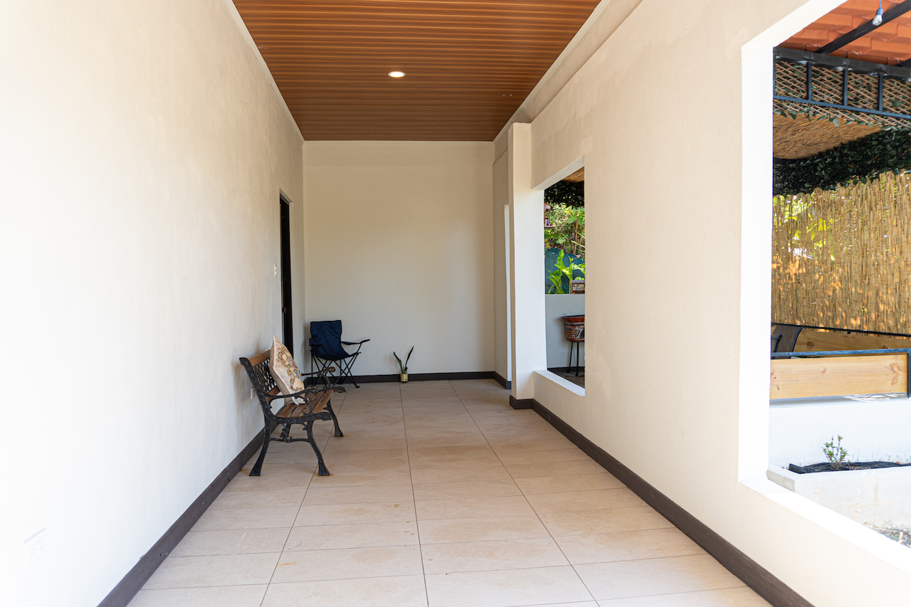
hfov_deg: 70.4
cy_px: 304
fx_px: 645
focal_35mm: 26
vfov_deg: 50.4
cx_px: 456
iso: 100
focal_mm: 17
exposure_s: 1/60
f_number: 4
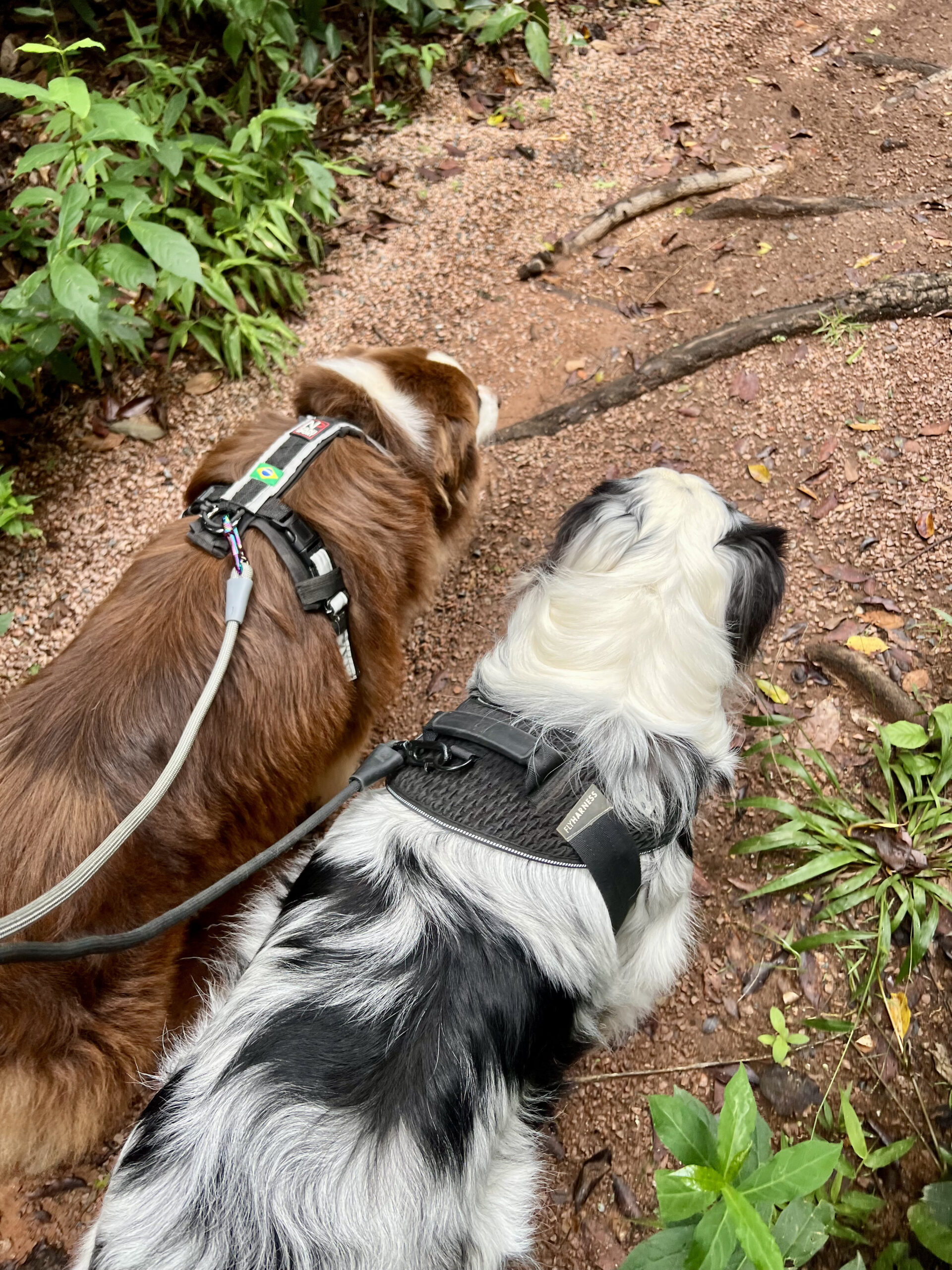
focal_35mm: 26
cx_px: 476
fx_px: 953
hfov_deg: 53.1
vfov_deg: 67.3
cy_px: 635
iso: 40
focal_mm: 5.7
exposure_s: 1/133
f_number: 1.5
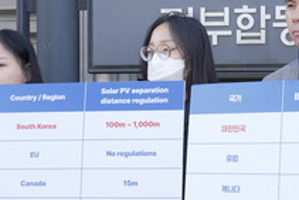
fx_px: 873
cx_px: 283
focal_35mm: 105
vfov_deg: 13.1
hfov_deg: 19.0
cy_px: 120
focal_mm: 37
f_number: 6.3
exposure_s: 1/125
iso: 320
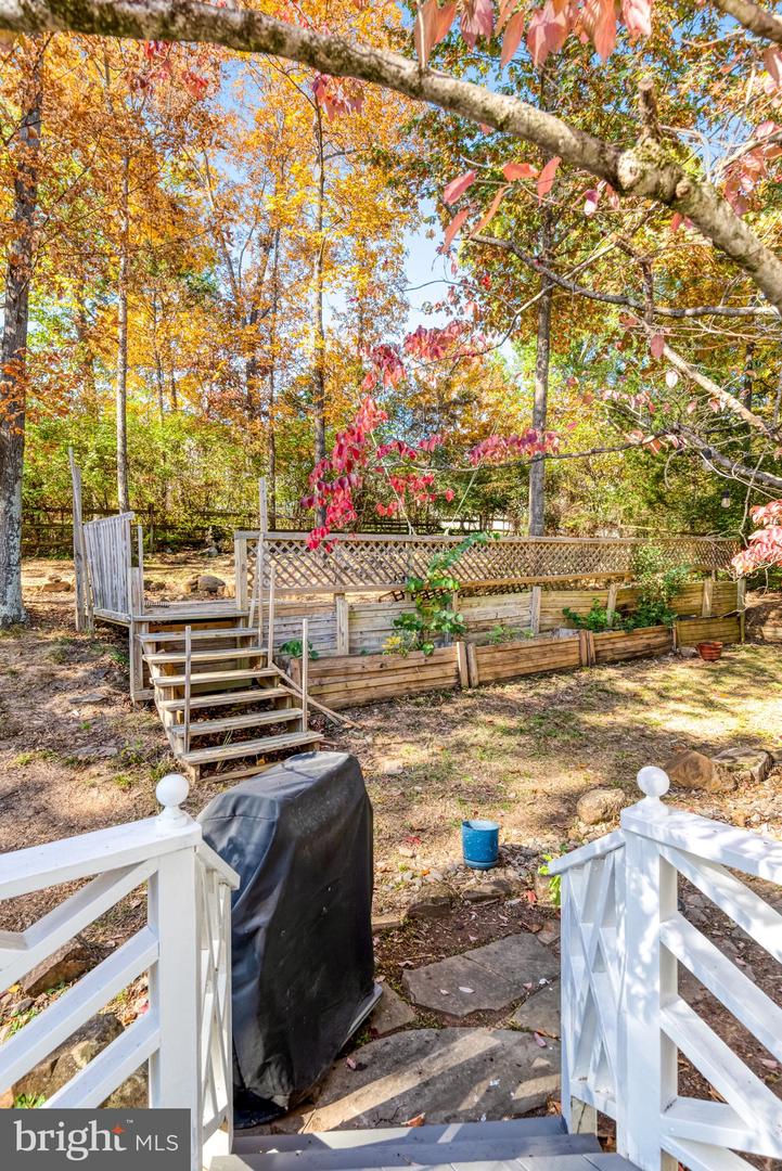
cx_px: 391
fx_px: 618
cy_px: 586
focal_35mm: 19
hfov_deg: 64.6
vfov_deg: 86.9
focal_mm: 19
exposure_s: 1/160
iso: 400
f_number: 8
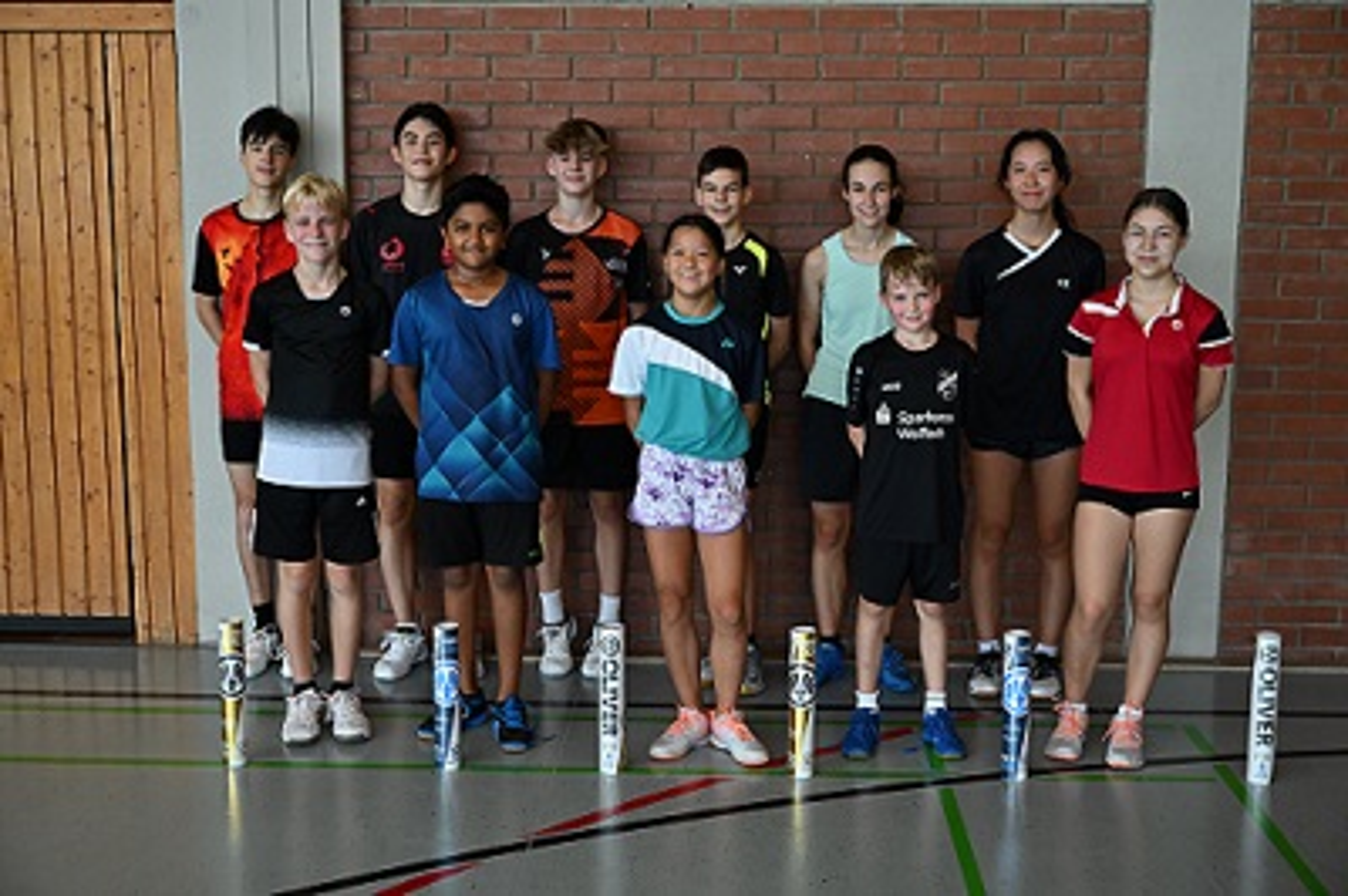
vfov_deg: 29.2
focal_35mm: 46
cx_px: 674
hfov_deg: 42.8
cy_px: 448
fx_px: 1721
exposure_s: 1/1250
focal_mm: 46
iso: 1600
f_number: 4
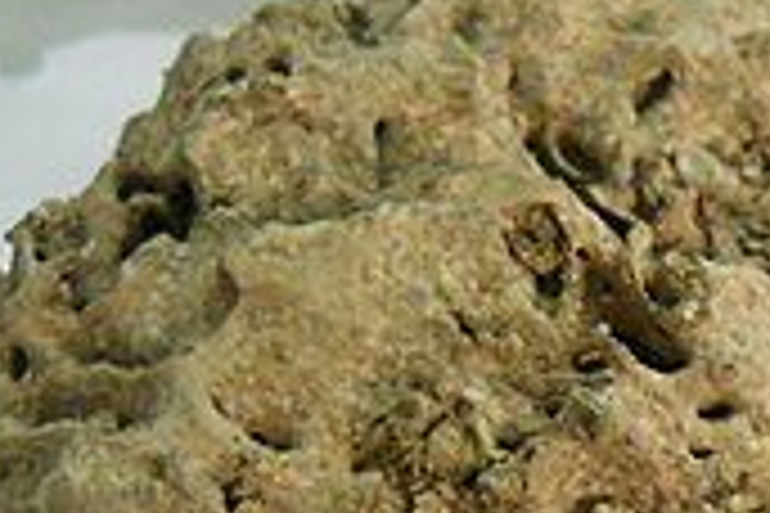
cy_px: 718
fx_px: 2673
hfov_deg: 15.8
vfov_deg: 10.7
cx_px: 923
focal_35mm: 125
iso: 400
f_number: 3.1
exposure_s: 1/25
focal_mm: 6.72
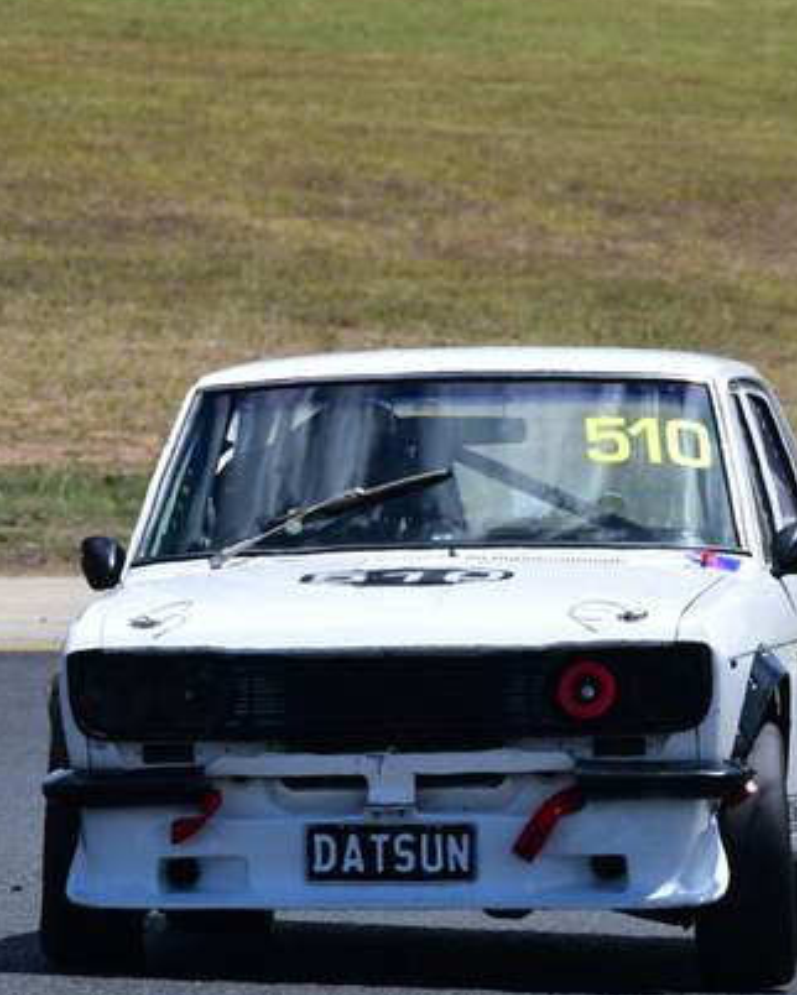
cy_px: 564
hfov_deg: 1.8
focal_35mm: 869
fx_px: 25603
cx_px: 661
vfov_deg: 2.2
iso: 320
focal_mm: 310
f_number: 11
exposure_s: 1/640
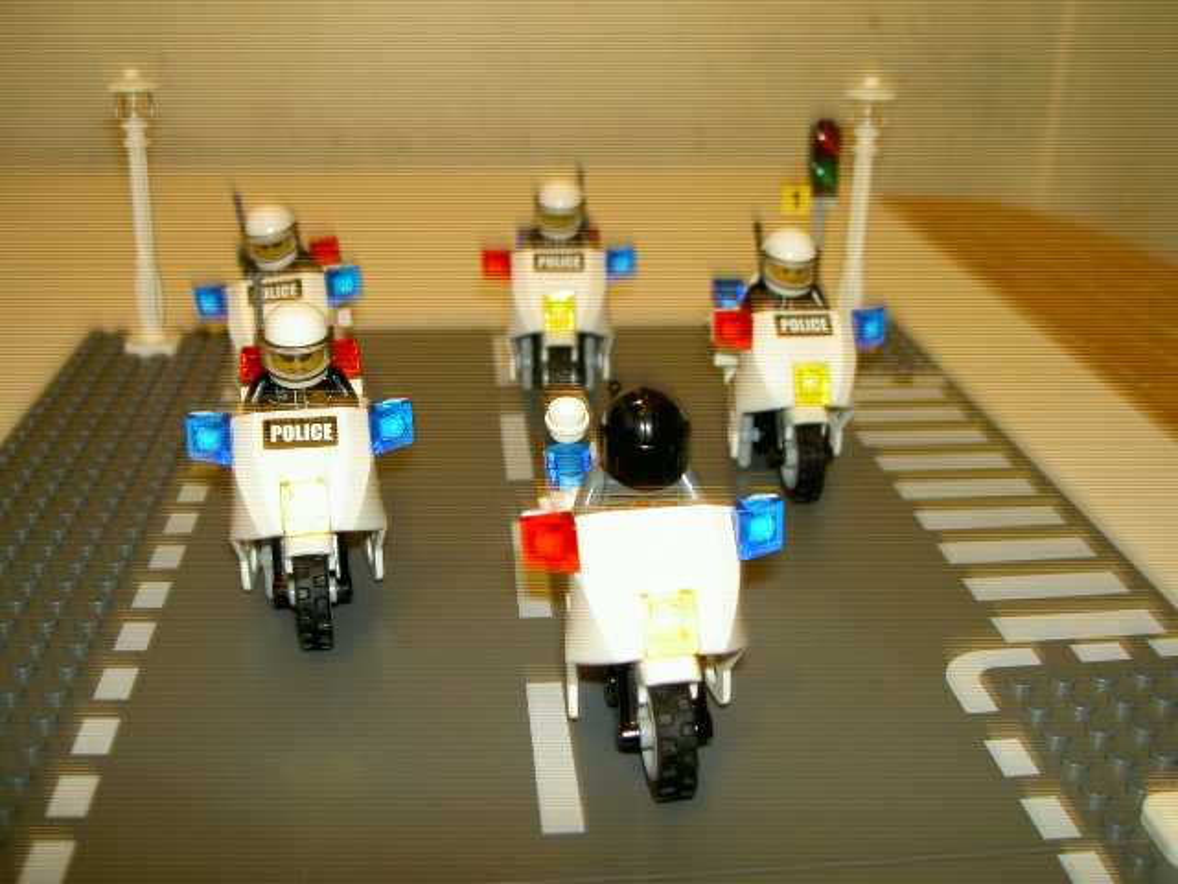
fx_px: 1327
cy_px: 442
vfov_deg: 36.8
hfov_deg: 47.9
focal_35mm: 39
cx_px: 589
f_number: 2.8
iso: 50
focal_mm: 8
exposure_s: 1/60
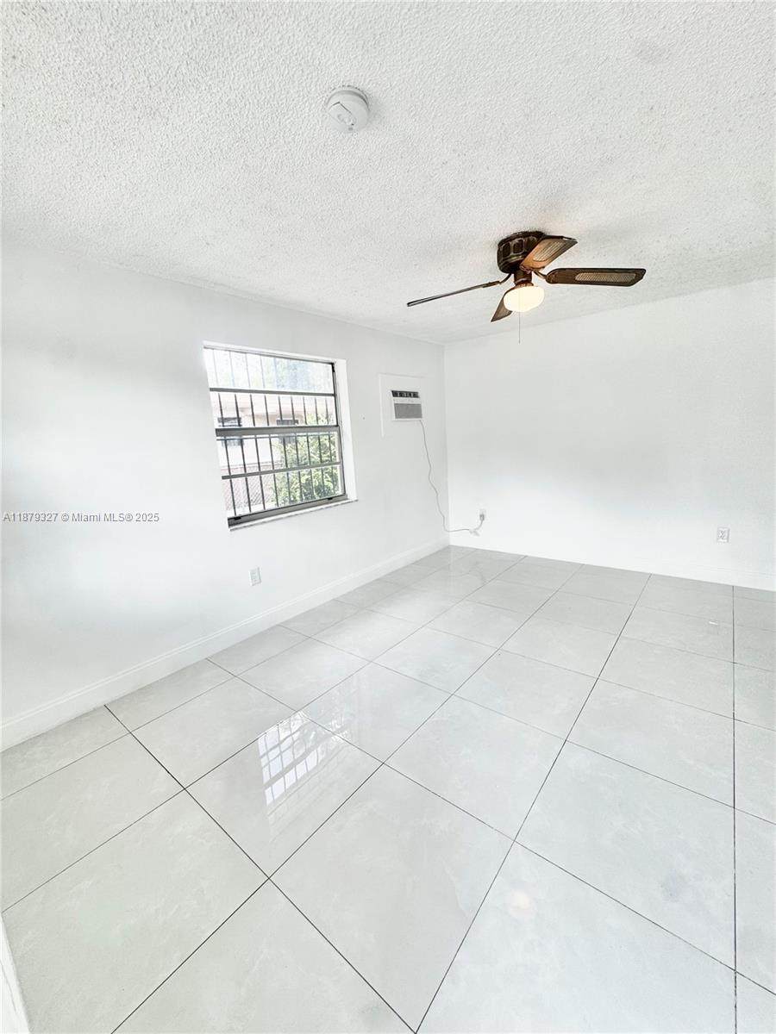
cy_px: 517
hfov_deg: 85.7
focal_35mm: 14
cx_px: 388
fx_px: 418
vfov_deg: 102.1
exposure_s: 1/141
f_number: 2.2
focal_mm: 2.22
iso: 40
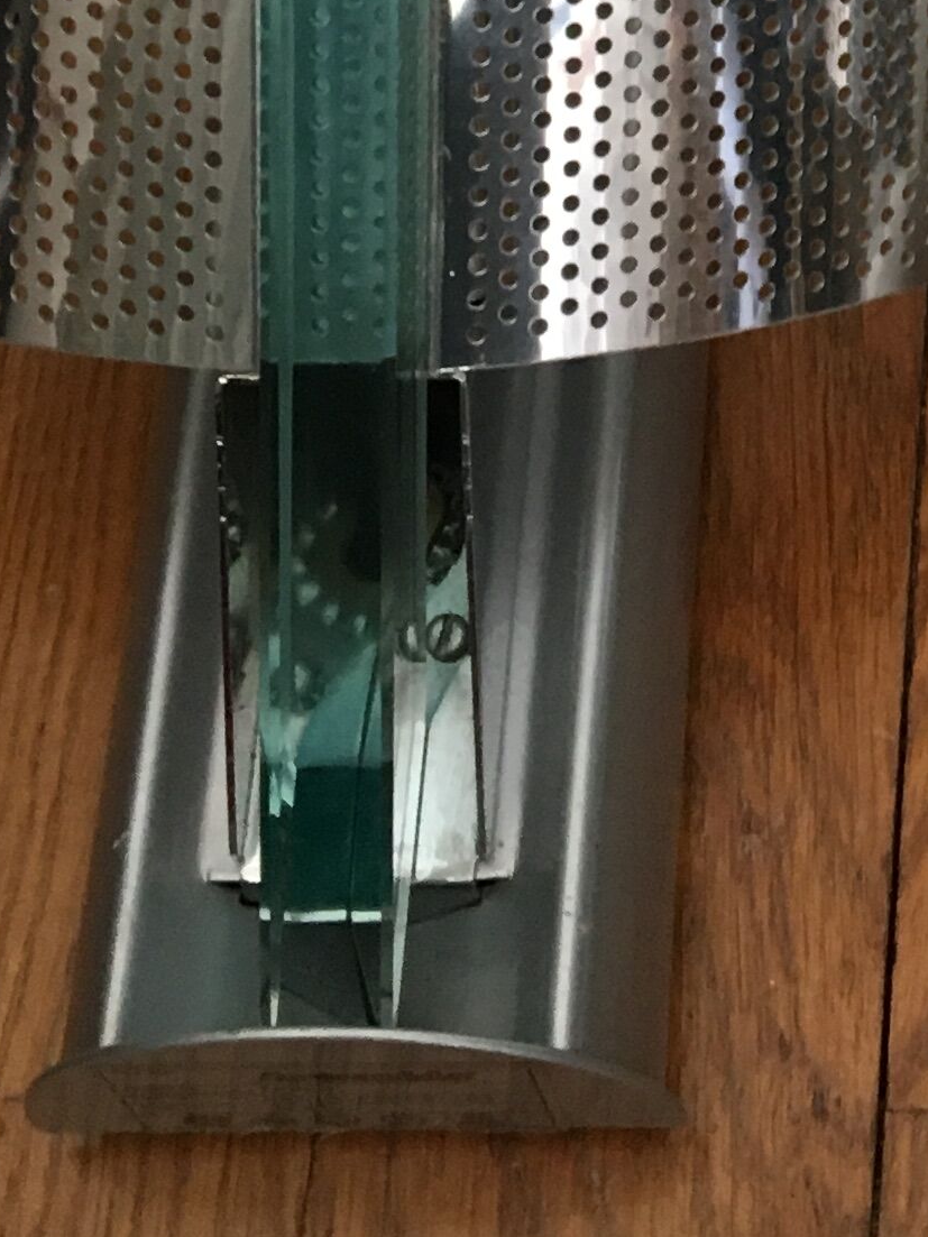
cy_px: -474
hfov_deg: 13.6
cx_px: 1056
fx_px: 3790
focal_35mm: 106
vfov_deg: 17.2
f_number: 2.2
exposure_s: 1/33
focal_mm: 4.15
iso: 125
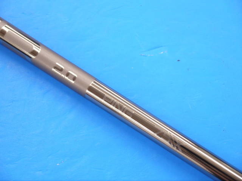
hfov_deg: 23.3
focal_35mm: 84
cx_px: 121
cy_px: 90
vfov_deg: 17.6
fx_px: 587
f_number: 5.6
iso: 640
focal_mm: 42
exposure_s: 1/80
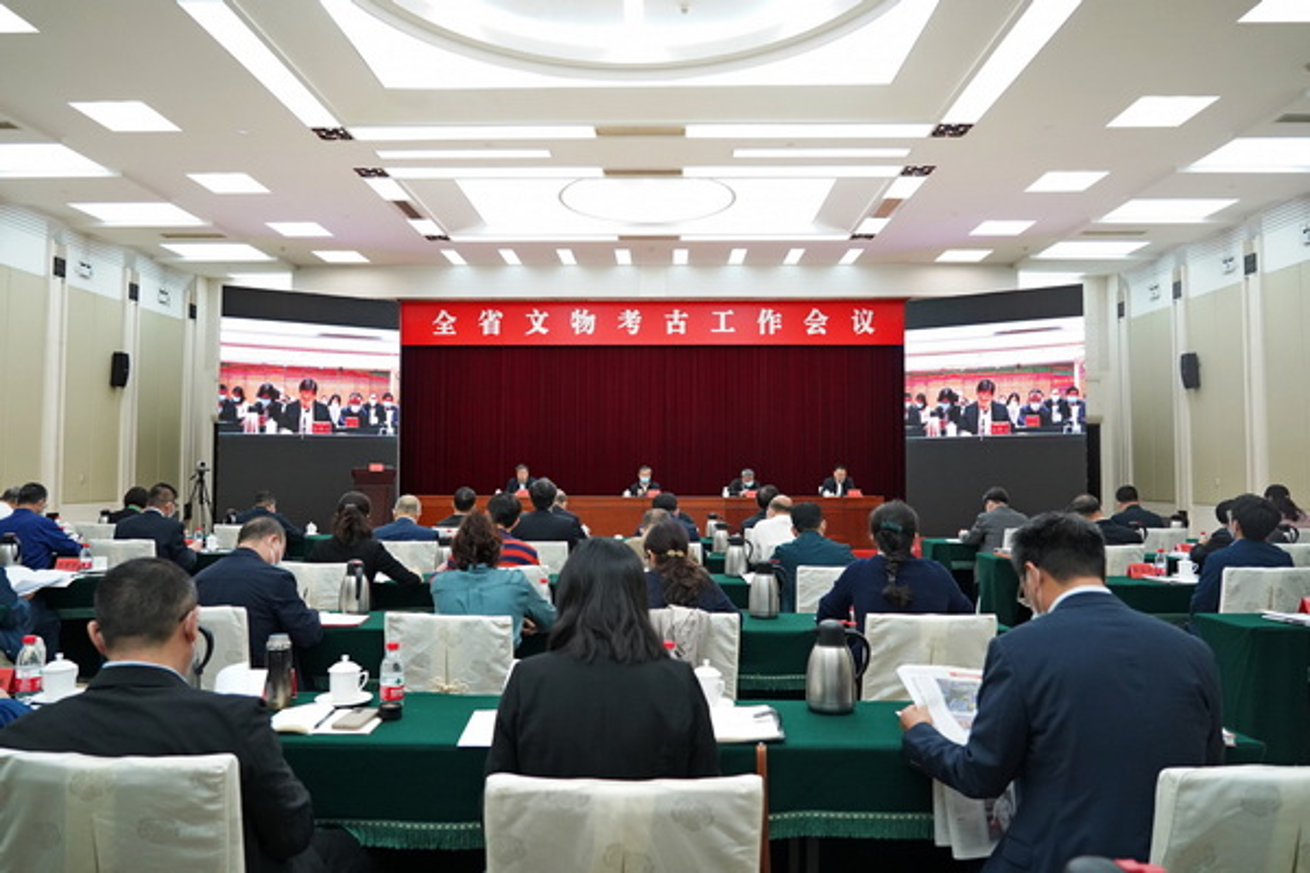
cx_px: 655
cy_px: 436
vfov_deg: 53.1
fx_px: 873
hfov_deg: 73.7
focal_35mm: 24
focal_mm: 24
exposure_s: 1/320
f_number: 4
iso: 5000
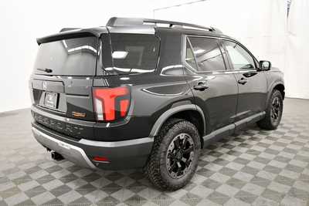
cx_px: 154
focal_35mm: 28
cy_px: 103
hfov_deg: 65.5
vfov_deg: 46.4
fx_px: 240
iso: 2500
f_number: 5.6
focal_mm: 19
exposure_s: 1/125
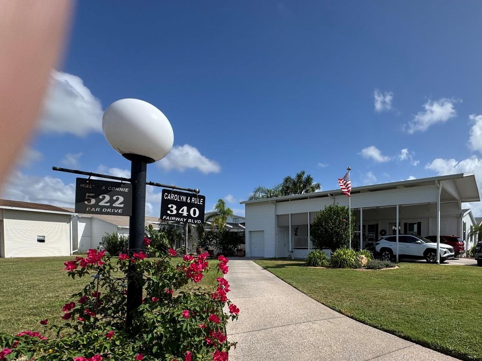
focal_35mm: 20
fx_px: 278
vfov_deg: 63.6
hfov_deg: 77.9
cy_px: 252
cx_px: 338
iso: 50
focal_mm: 2.22
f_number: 2.2
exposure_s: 1/2415
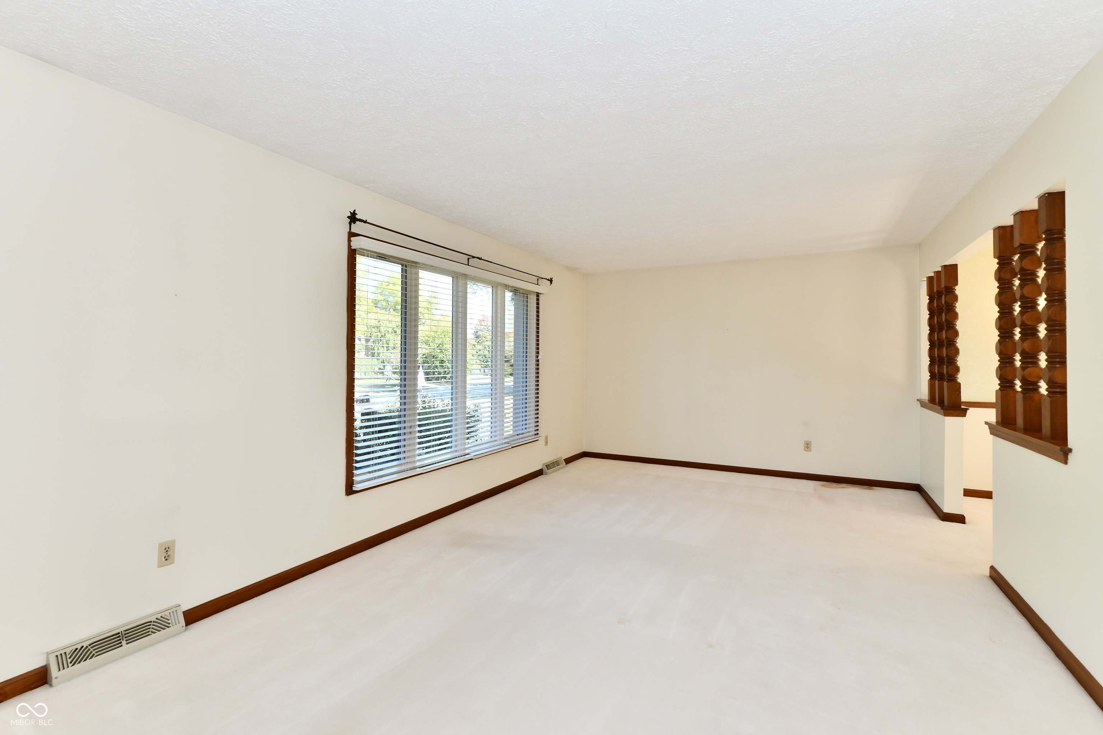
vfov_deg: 73.7
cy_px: 368
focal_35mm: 16
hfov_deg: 96.7
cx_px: 552
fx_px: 490
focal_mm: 16
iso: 640
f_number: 7.1
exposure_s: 1/200
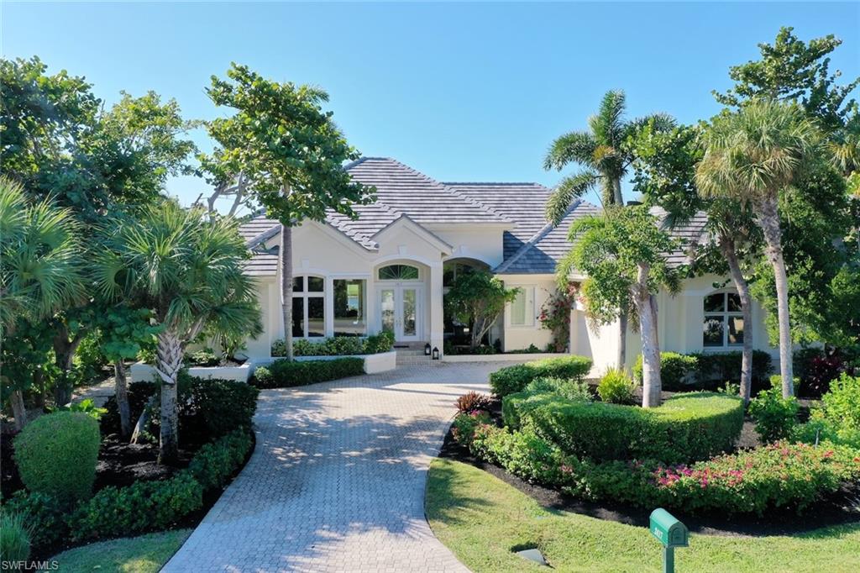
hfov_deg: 65.5
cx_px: 430
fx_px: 669
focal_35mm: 28
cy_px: 286
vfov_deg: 46.4
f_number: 5
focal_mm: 10.26
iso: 100
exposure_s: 1/320
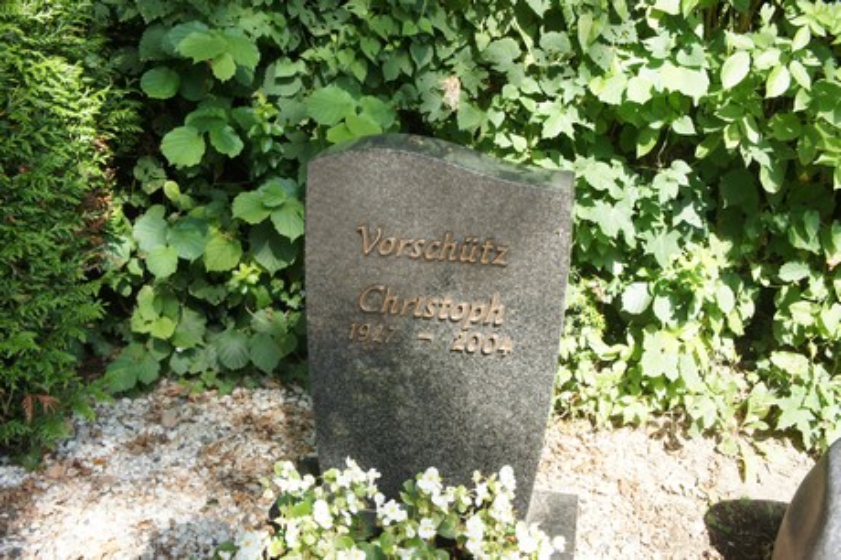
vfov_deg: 33.0
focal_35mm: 40
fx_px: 945
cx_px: 420
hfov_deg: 48.0
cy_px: 280
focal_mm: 27
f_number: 5.6
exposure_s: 1/250
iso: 500
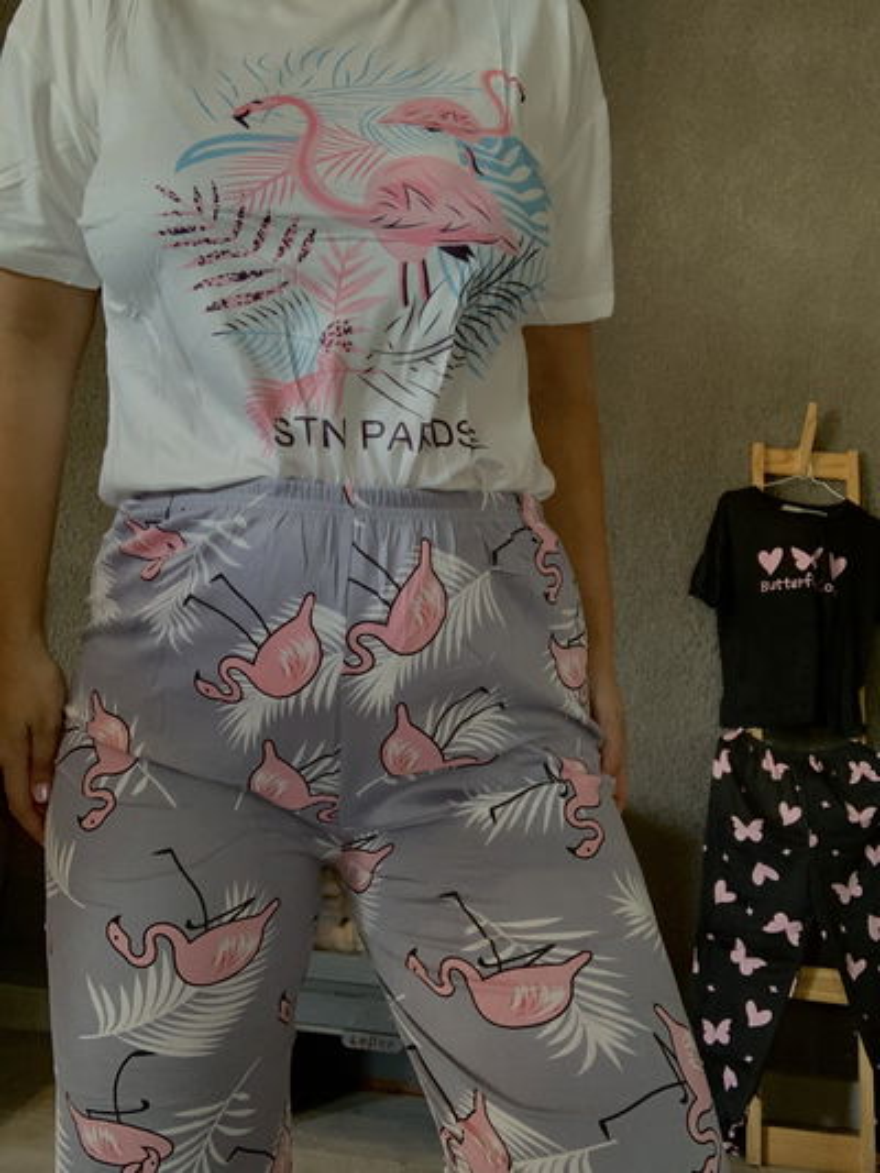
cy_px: 586
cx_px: 440
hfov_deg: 44.2
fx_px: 1084
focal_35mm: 32
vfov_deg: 56.8
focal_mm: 2.87
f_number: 2.2
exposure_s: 1/56
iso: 320
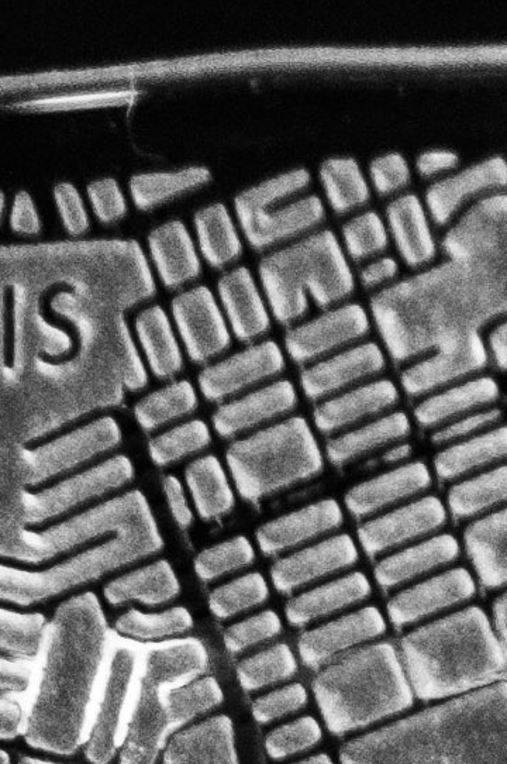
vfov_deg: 6.8
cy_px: 1882
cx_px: 668
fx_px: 6036
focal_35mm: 285
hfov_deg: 4.8
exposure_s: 1/60
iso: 800
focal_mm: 24
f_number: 4
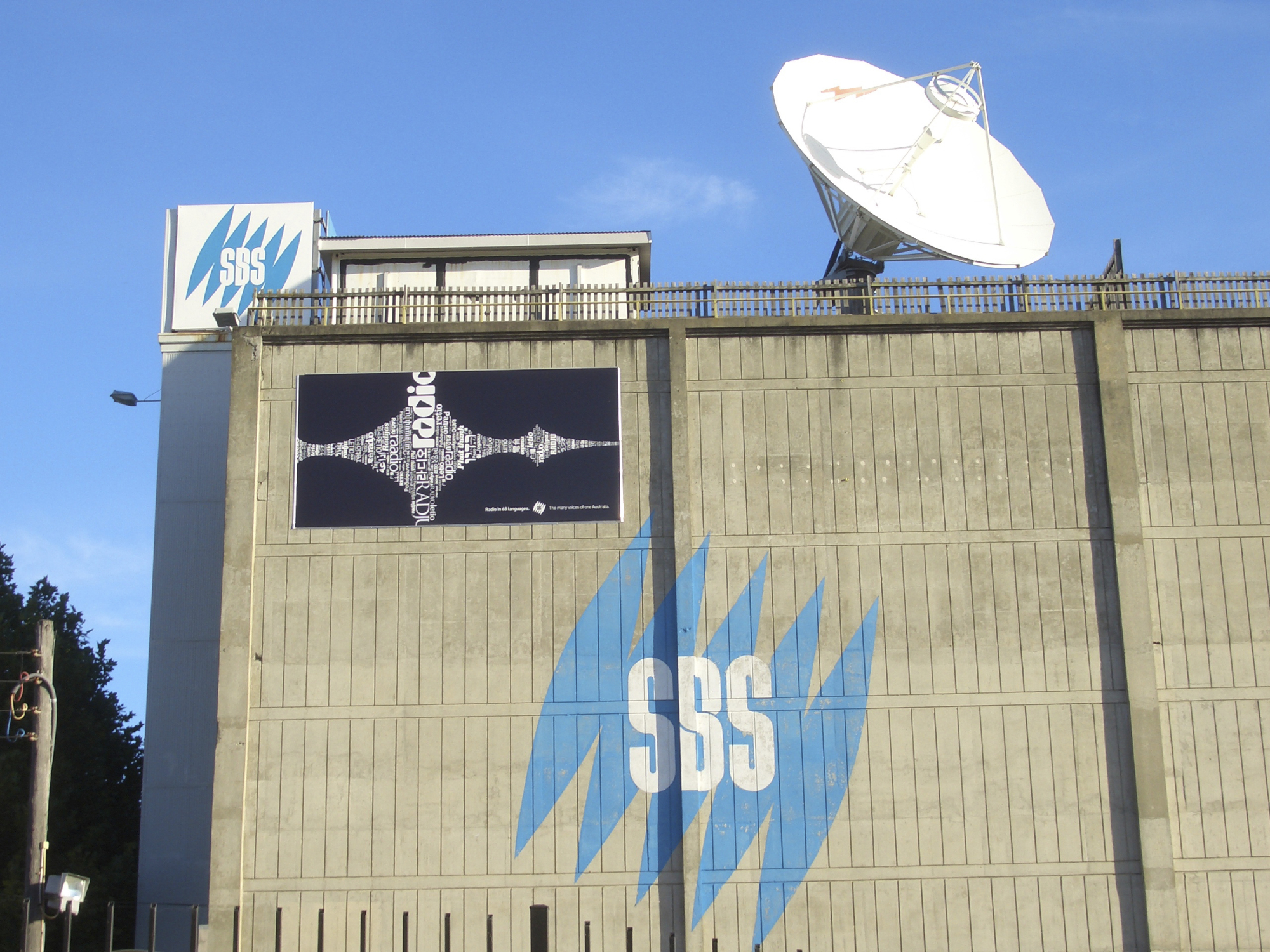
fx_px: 2275
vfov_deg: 23.7
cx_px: 635
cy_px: 476
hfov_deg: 31.2
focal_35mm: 62
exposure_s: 1/160
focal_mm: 10.2
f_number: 5.6
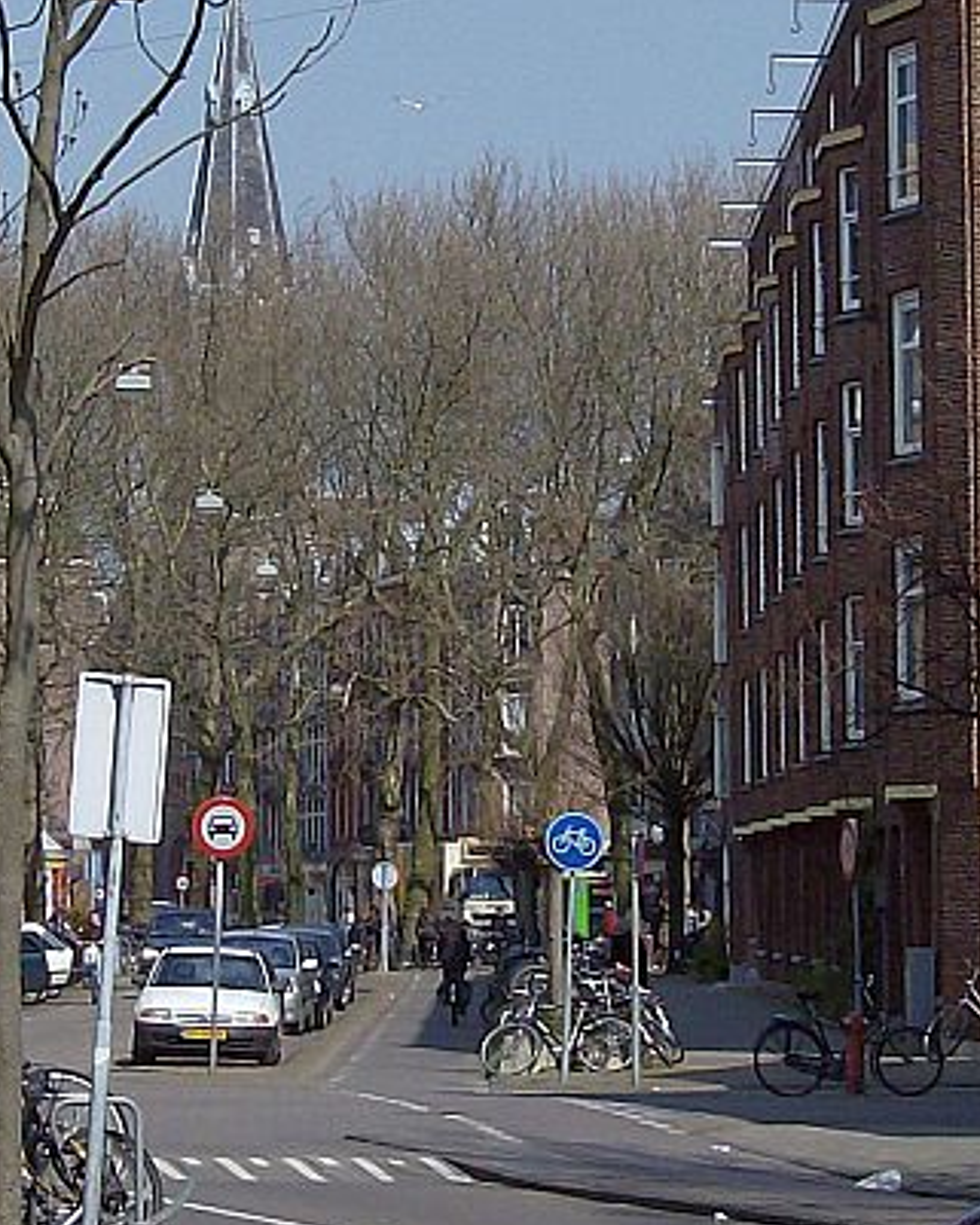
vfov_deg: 11.1
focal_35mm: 174
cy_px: 451
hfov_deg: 8.9
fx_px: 6306
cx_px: 229
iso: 100
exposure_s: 1/564
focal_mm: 11.6
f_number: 6.2
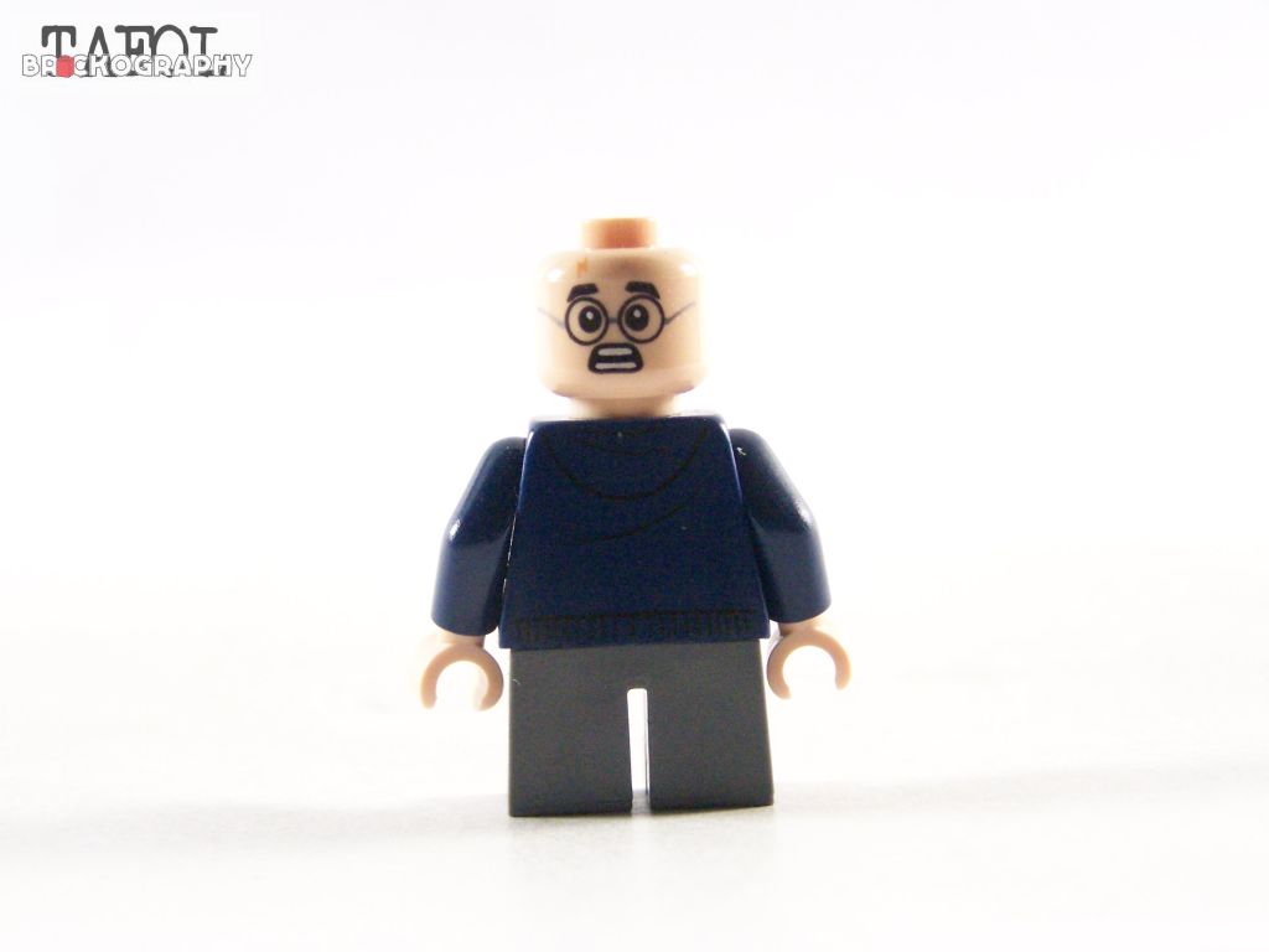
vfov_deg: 18.0
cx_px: 634
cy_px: 476
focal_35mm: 82
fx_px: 3006
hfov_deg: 23.8
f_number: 3.2
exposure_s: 1/60
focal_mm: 13.7
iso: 400
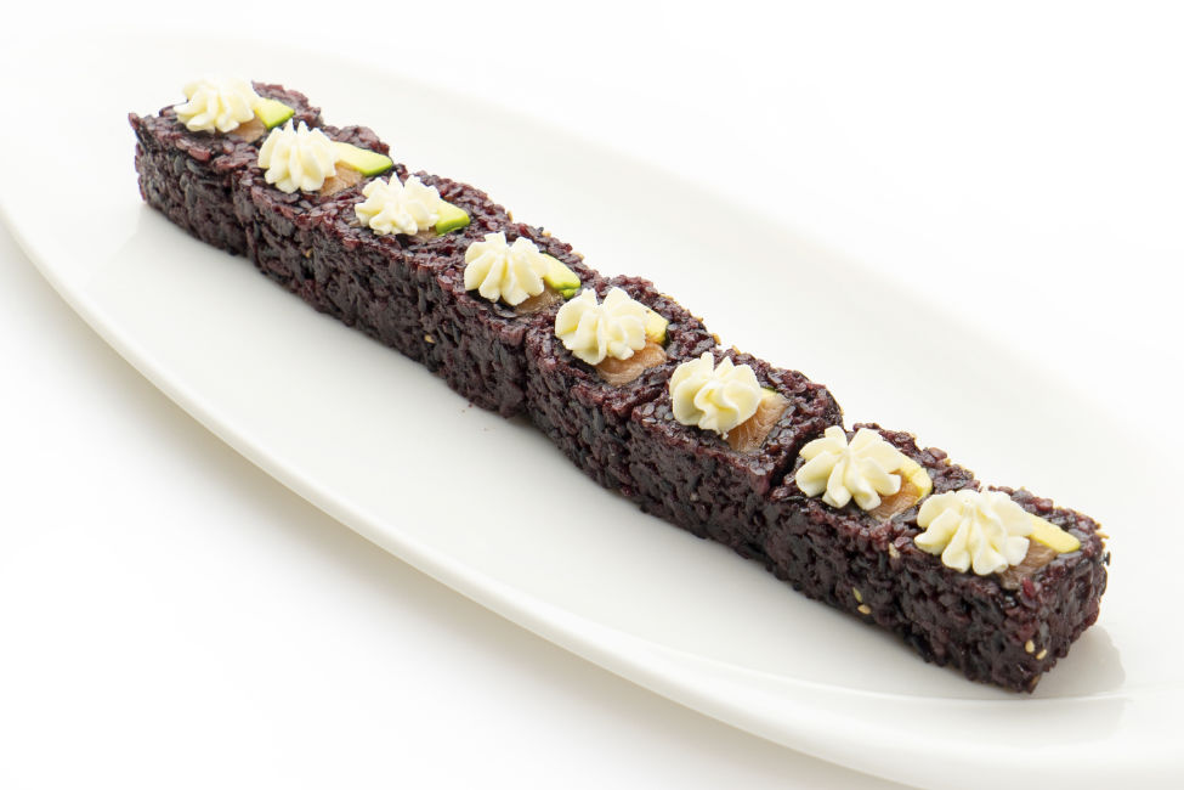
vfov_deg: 13.0
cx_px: 592
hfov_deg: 19.5
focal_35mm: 105
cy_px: 395
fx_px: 3453
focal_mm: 70
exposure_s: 1/200
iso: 160
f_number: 9.5
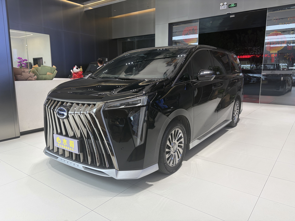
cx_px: 148
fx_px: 222
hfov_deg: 67.3
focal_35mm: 26
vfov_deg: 53.1
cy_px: 110
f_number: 1.6
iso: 64
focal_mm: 5.96
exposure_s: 1/100
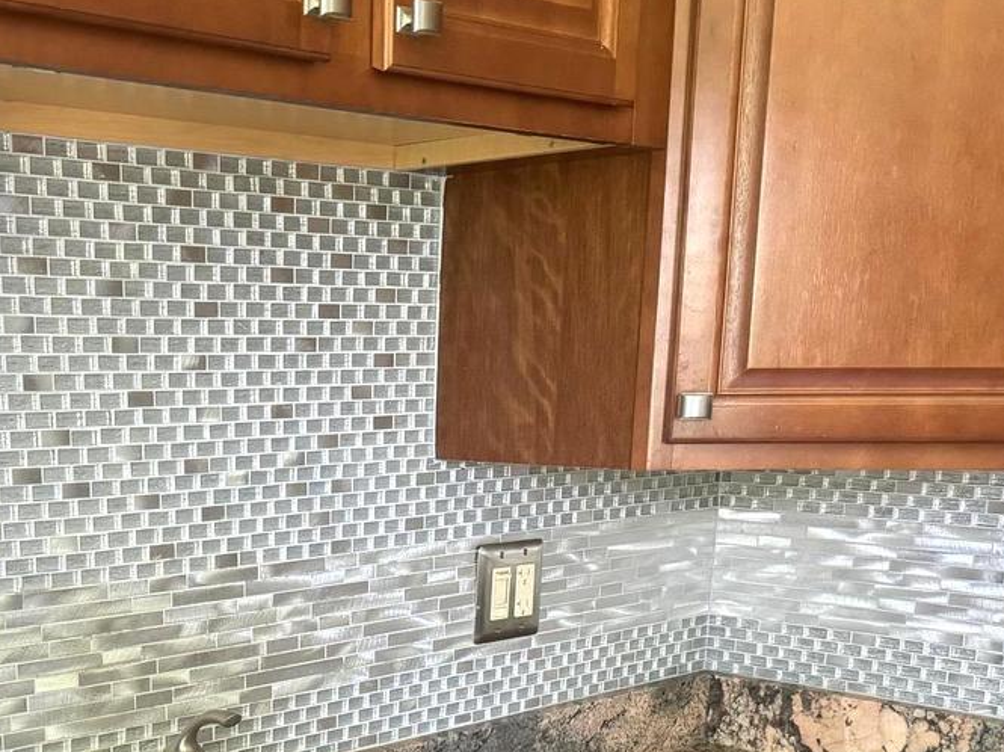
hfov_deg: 36.0
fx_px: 1507
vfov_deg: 26.6
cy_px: 734
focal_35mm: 52
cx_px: 254
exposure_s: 1/60
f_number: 1.78
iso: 400
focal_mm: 6.76
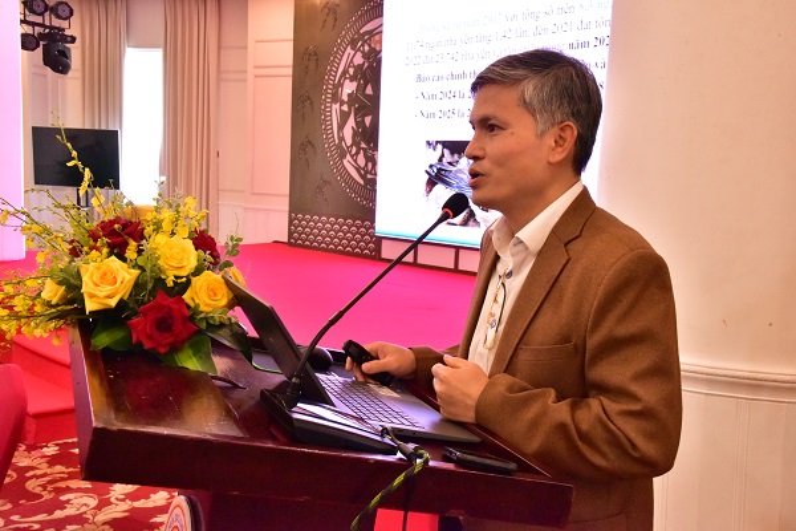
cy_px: 266
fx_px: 884
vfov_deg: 33.4
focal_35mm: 40
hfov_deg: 48.5
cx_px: 398
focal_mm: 40
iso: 10000
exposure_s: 1/40
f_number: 16
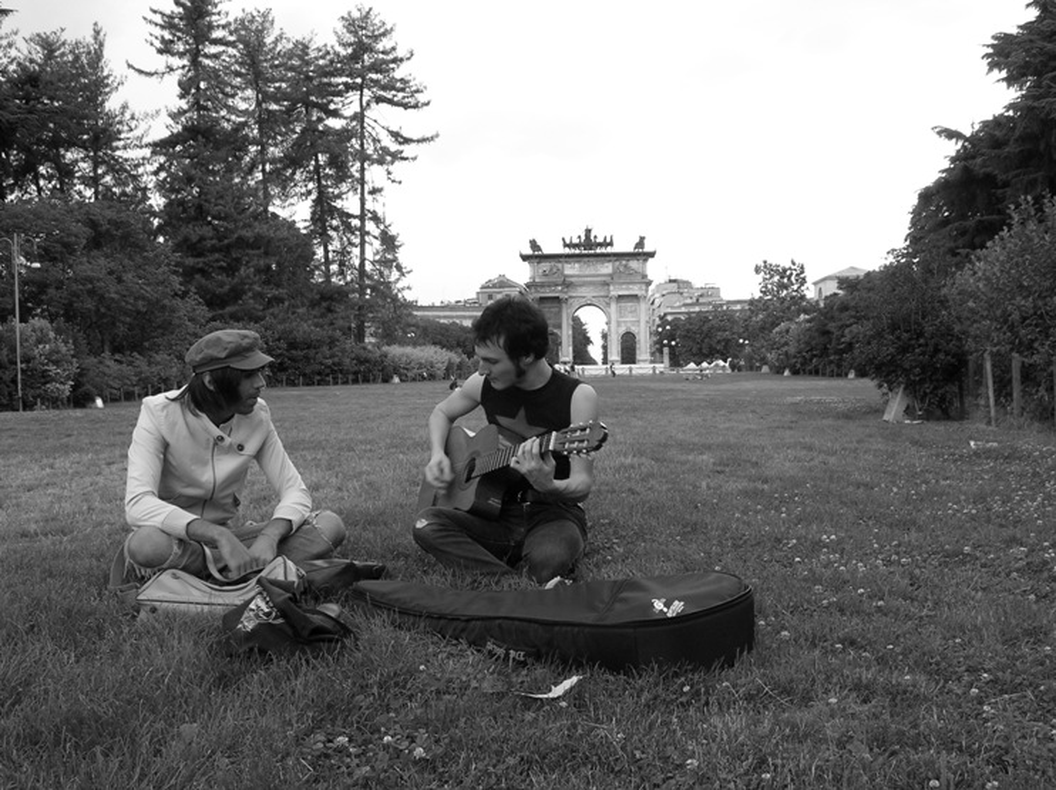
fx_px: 1036
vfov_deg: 41.7
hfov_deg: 54.0
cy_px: 395
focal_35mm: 34
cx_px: 528
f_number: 4.9
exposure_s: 1/58.4
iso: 50
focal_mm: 5.7
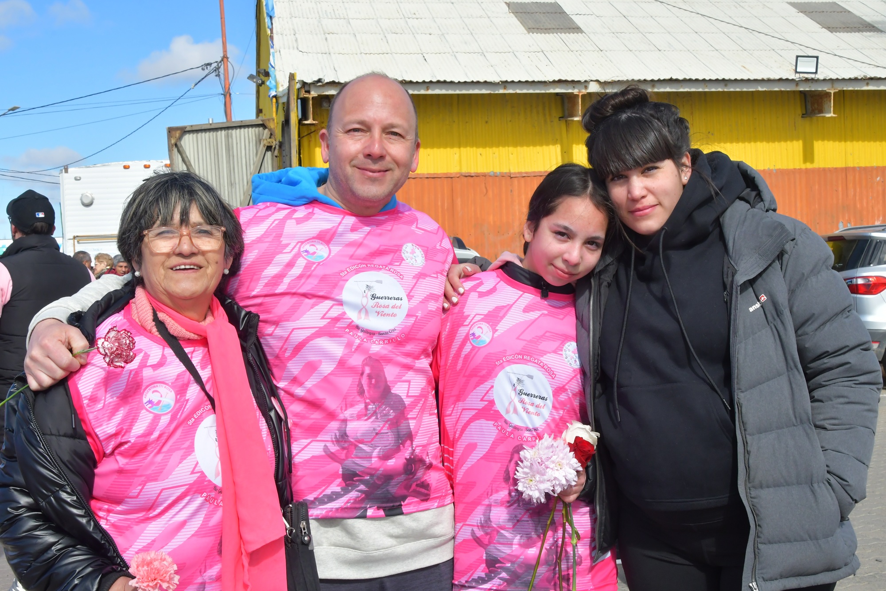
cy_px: 296
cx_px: 443
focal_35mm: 48
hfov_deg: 41.1
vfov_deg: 28.1
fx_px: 1181
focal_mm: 32
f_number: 16
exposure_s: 1/500
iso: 1000
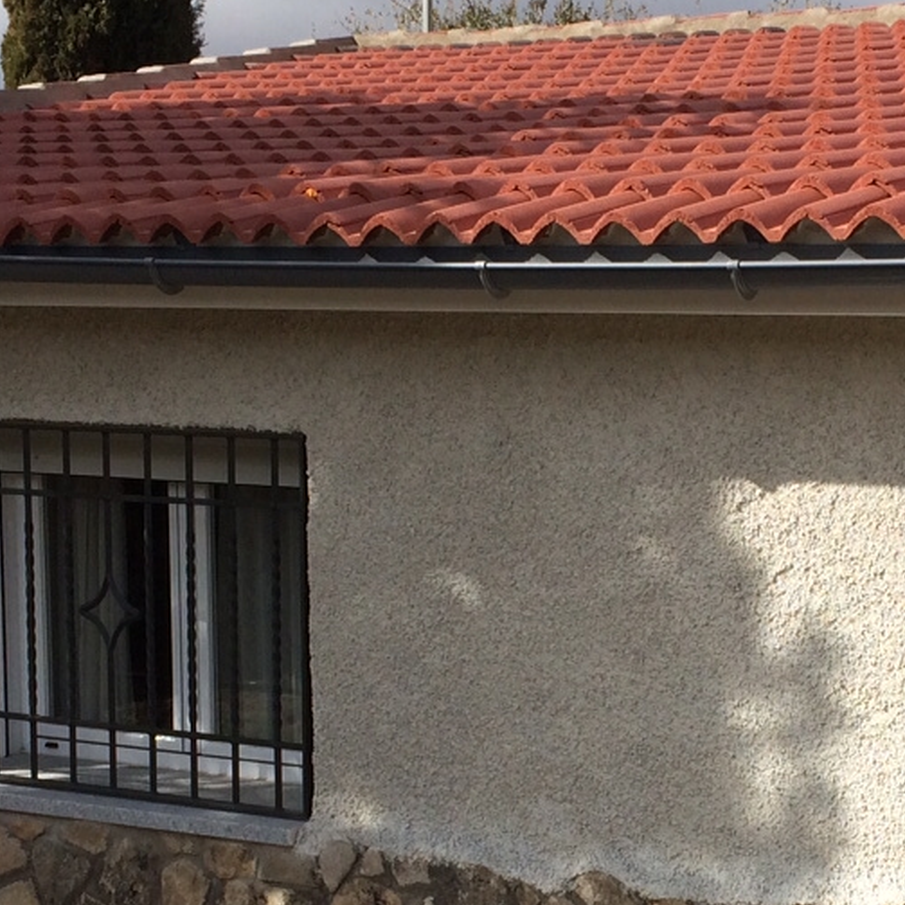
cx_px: 685
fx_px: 2544
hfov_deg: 20.0
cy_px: 632
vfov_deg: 20.1
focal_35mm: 86
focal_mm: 4.12
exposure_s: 1/2564
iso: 32
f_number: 2.2
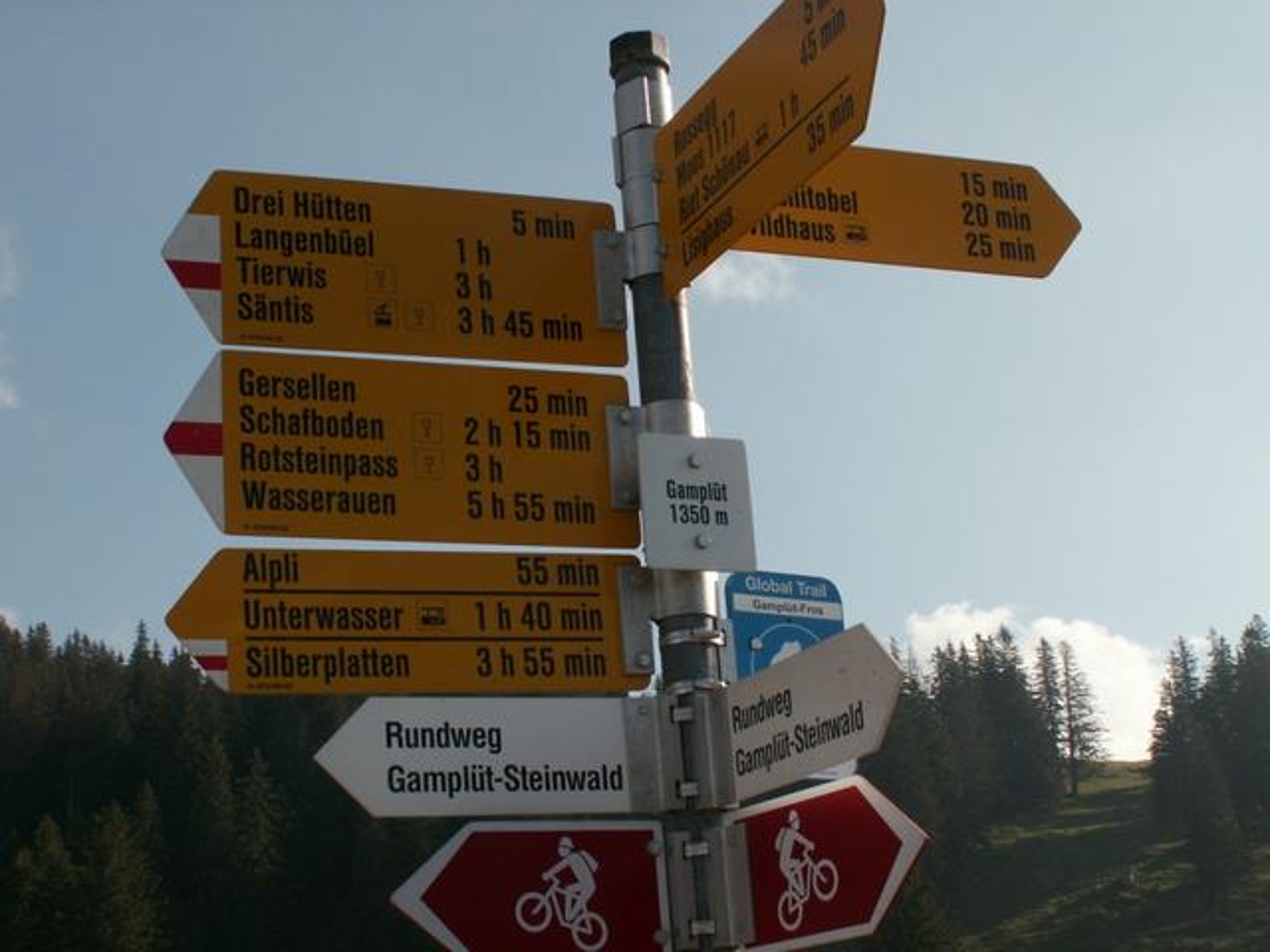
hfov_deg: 33.2
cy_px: 476
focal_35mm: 58
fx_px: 2128
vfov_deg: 25.2
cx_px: 635
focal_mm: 9.69
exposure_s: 1/500
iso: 50
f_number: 5
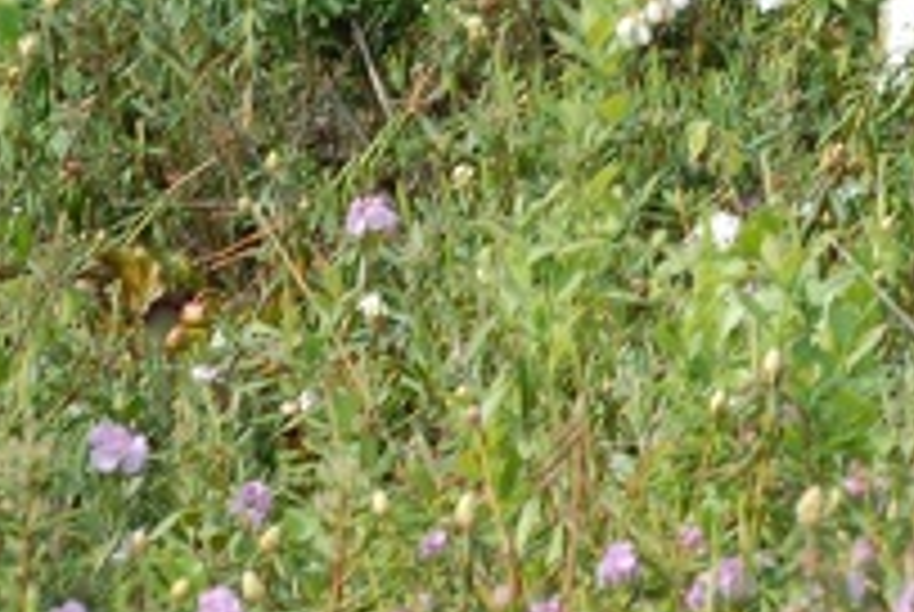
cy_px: 58
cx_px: 450
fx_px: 14899
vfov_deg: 2.4
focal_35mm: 586
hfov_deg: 3.5
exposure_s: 1/180
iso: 100
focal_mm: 100
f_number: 6.3
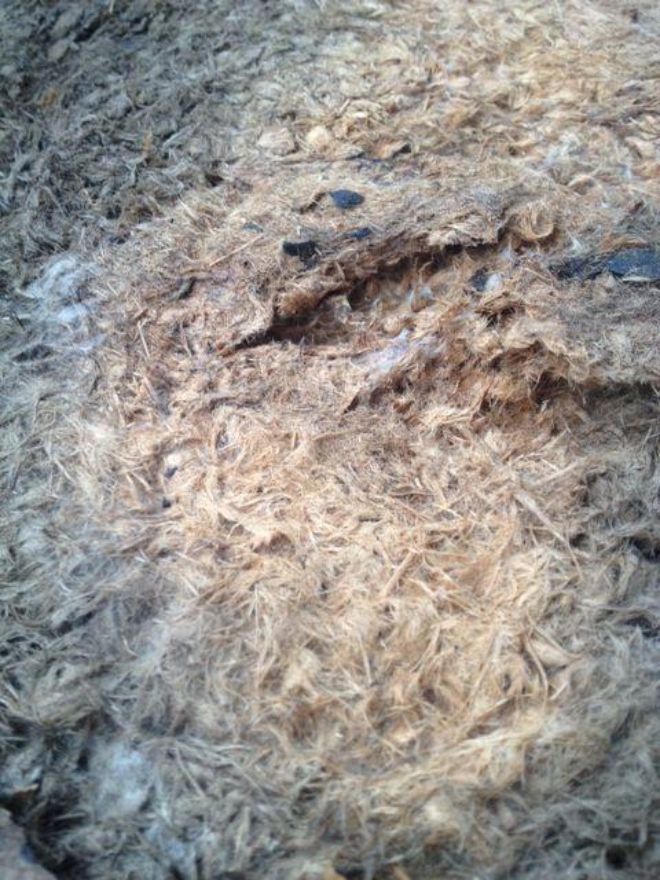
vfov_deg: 52.6
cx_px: 330
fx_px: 890
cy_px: 440
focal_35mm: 35
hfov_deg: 40.7
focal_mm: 4.28
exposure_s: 1/24
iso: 50
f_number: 2.4
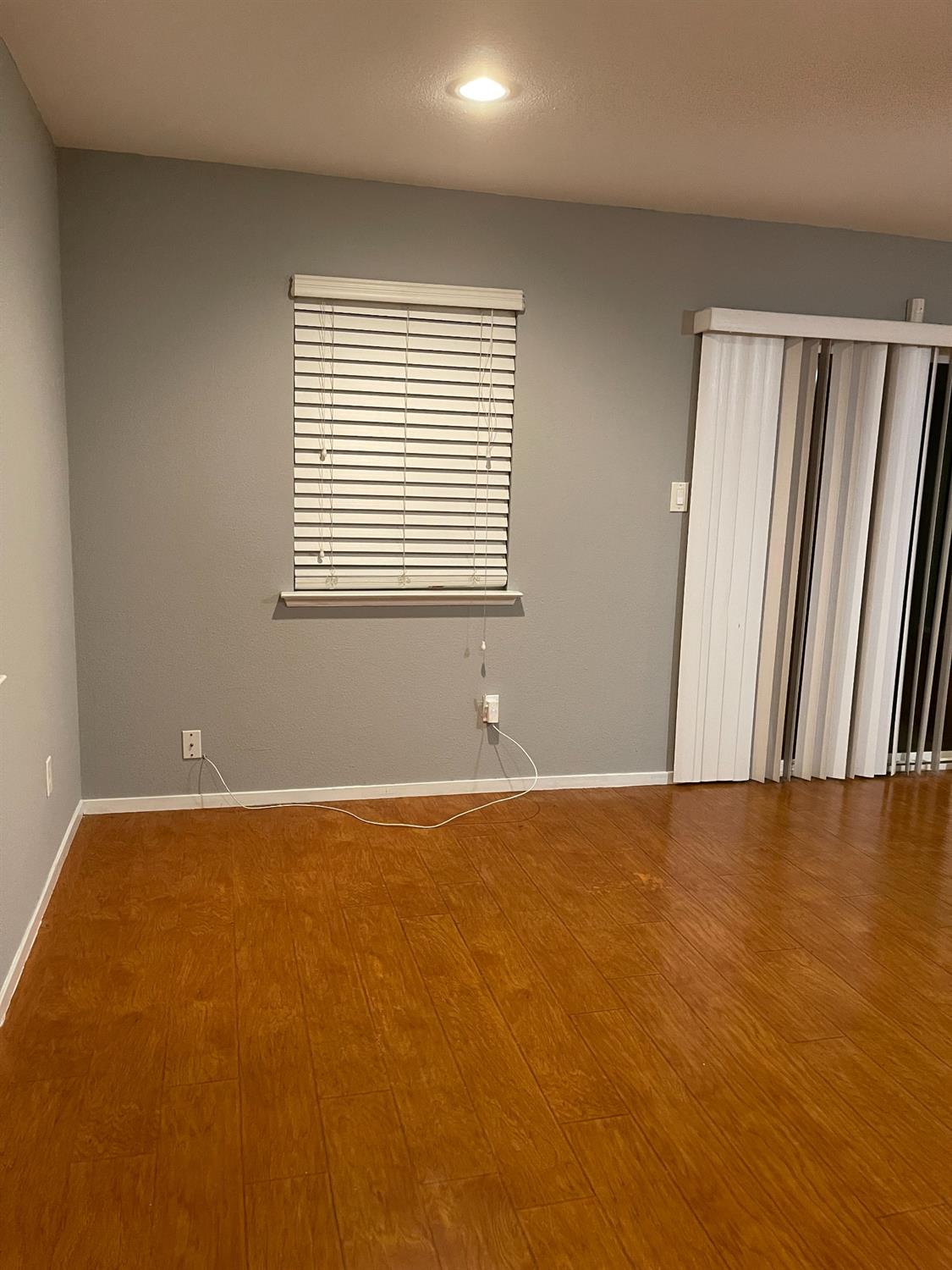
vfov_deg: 67.3
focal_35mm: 26
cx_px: 476
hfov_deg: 53.1
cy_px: 635
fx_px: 953
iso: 400
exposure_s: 1/60
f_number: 1.6
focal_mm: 5.1
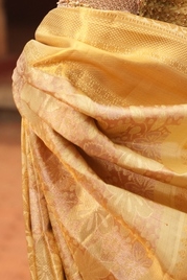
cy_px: -109
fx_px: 1309
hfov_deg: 8.1
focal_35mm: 168
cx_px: 207
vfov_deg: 11.8
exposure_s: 1/3200
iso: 1000
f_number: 5
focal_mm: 58.8
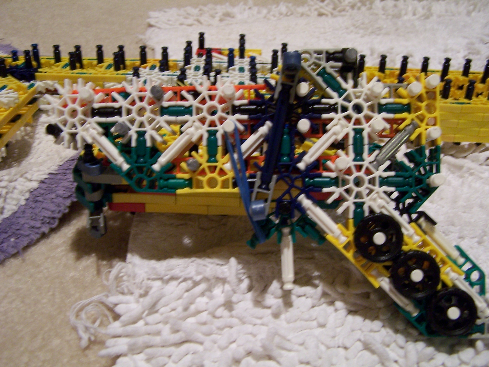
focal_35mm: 38
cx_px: 244
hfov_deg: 49.0
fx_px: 537
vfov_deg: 37.7
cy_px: 184
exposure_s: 1/15
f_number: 2.8
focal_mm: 6.3
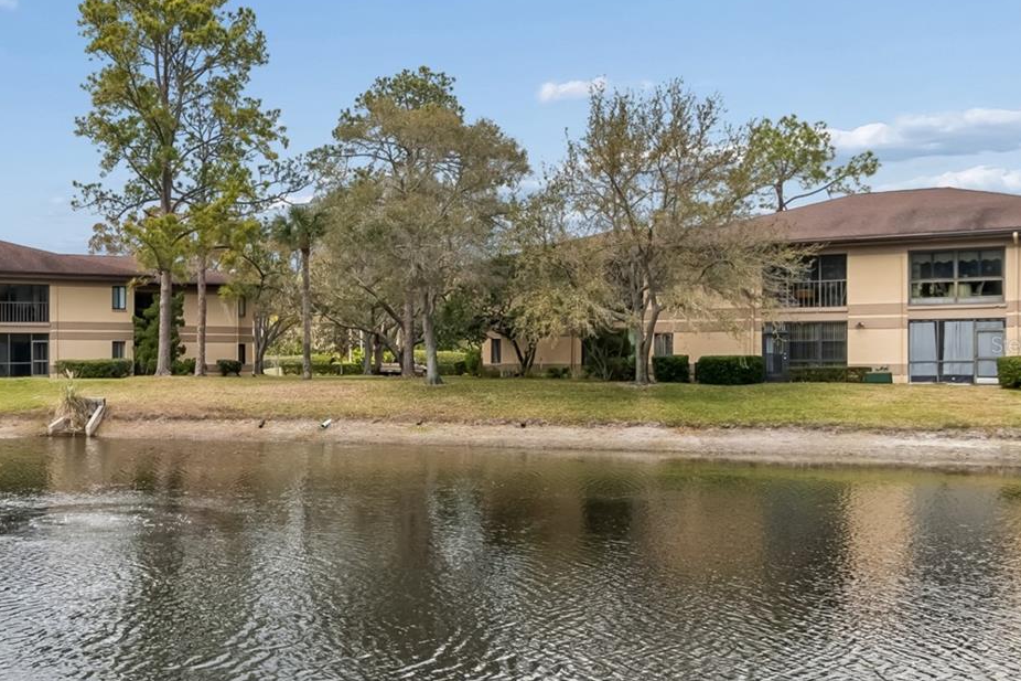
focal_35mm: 38
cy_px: 344
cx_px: 207
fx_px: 1077
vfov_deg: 35.0
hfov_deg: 48.0
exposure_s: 1/250
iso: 100
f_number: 7.1
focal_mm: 15
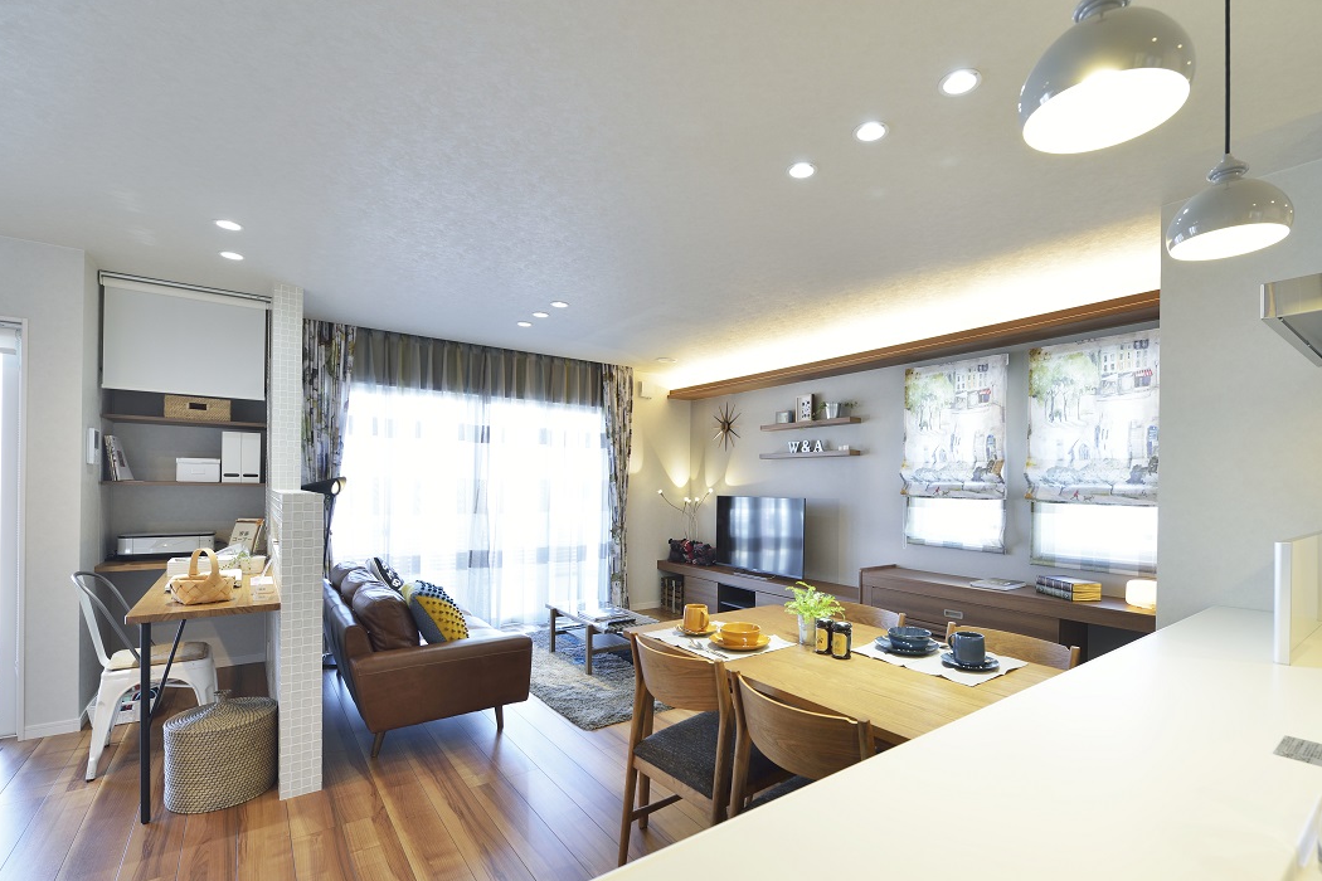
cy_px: 488
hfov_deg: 96.6
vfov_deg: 73.5
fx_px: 588
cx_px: 709
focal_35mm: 16
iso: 400
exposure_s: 1/15
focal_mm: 14
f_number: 5.6
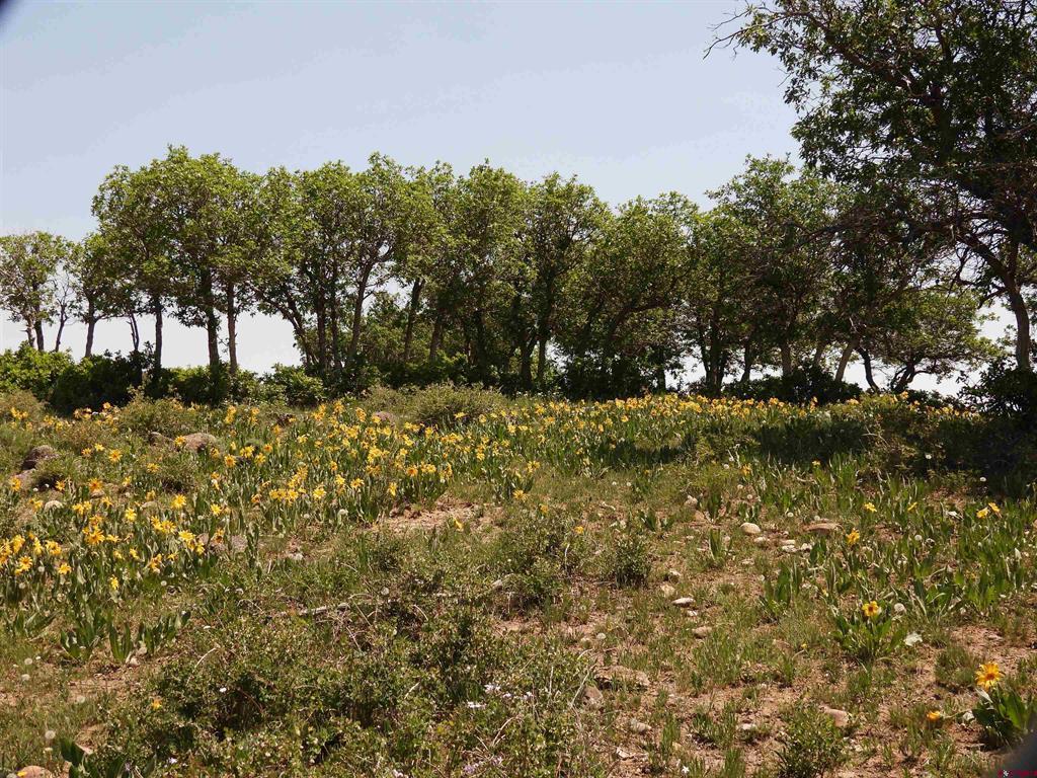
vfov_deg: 30.9
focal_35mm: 47
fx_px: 1408
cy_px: 389
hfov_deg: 40.4
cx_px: 518
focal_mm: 8.4
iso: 100
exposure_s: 1/1000
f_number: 3.2
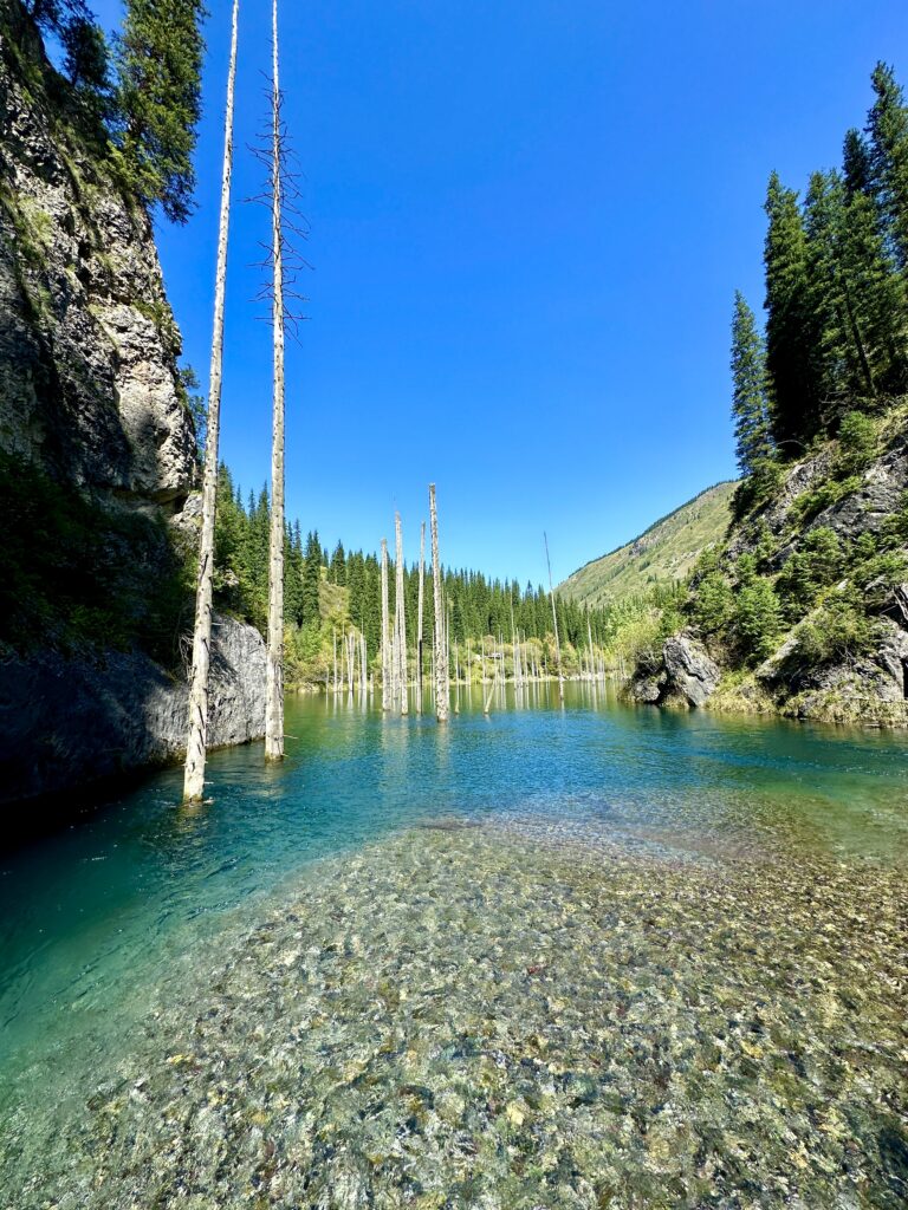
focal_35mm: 14
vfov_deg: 102.1
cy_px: 605
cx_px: 454
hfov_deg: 85.7
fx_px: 490
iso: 40
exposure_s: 1/1114
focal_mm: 2.22
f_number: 2.2
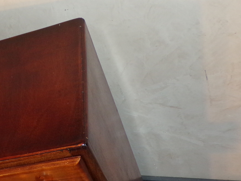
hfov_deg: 29.8
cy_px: 167
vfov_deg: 23.3
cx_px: 8
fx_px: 425
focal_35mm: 61
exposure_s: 1/34
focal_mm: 5
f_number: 3.1
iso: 200
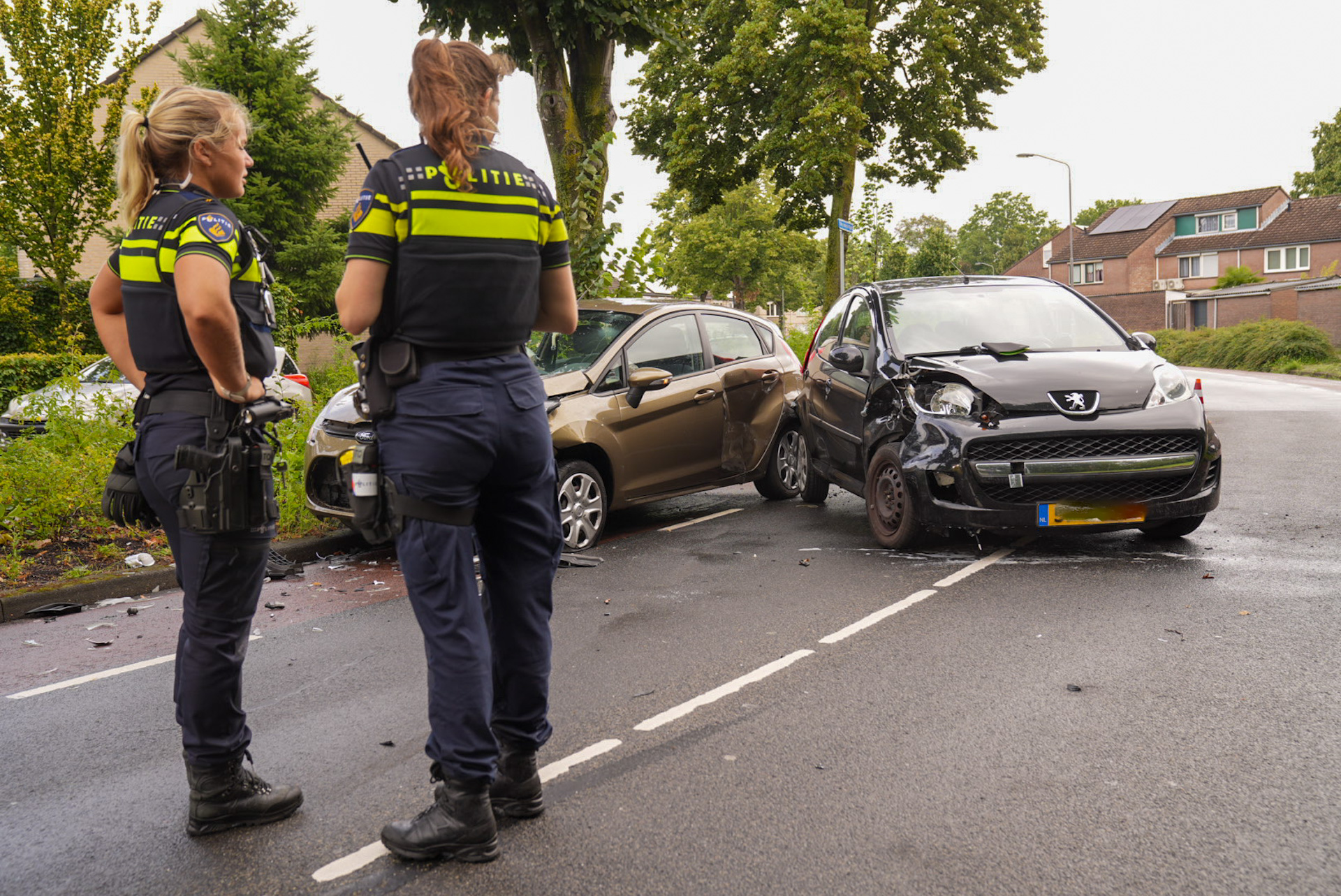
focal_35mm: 34
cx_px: 670
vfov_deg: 38.9
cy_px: 448
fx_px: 1267
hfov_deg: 55.8
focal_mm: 34
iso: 160
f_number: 5
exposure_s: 1/100
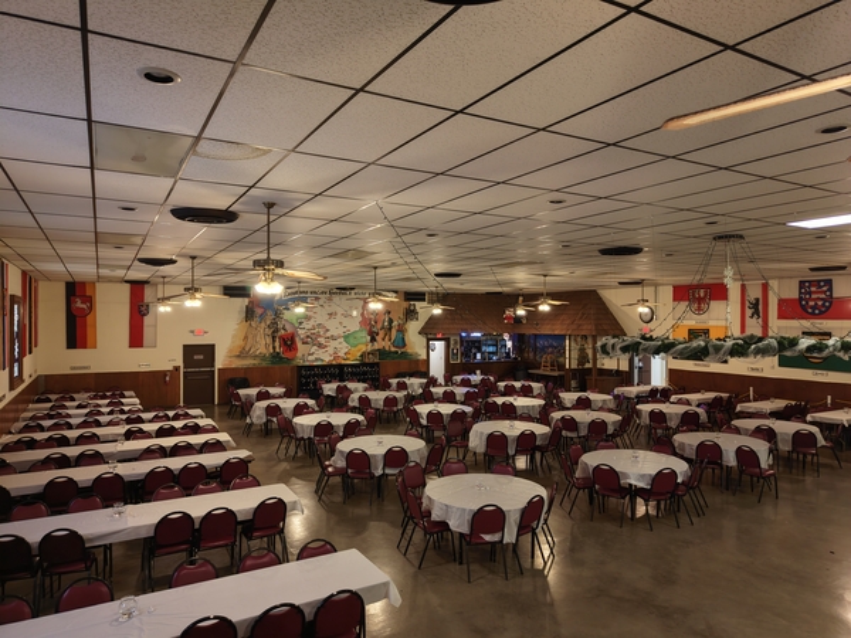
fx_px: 590
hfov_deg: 71.6
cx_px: 426
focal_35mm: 24
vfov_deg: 56.8
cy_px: 319
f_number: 1.8
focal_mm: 8.67
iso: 200
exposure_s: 1/15
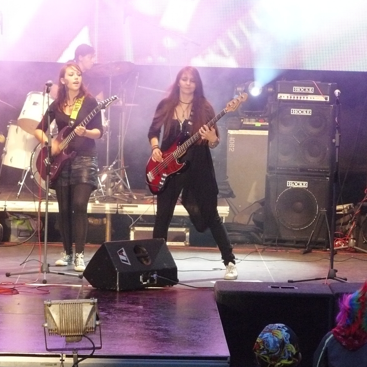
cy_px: 184
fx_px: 2459
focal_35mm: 205
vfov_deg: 8.5
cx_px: 127
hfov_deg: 8.5
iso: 400
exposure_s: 1/30
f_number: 3.3
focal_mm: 24.1
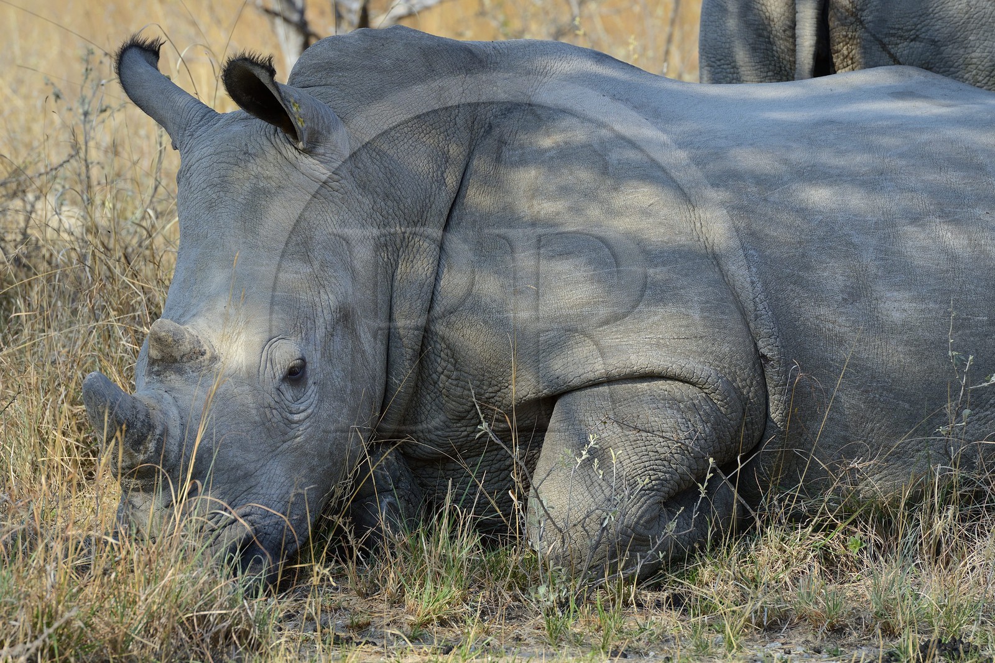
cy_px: 332
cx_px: 498
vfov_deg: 4.9
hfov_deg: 7.4
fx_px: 7737
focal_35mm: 280
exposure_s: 1/500
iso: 400
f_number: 9
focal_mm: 280
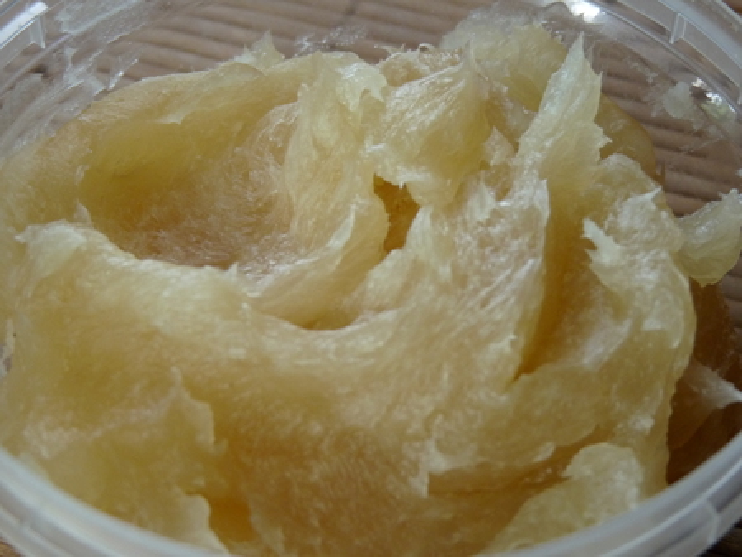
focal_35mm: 65
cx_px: 371
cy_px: 278
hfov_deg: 29.8
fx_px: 1394
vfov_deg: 22.6
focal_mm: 11.5
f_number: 3.4
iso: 320
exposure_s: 1/30
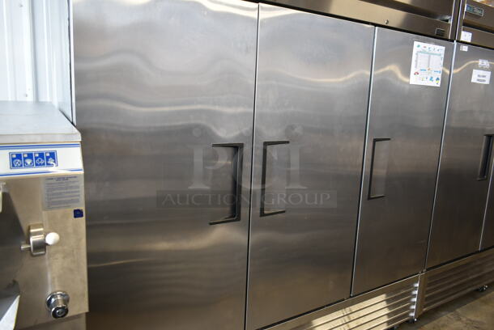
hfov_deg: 67.3
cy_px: 165
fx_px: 371
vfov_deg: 48.0
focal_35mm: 27
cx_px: 247
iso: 400
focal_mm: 18
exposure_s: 1/30
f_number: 3.5
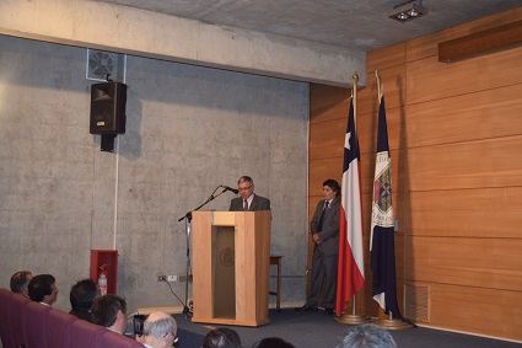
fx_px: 696
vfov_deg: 28.1
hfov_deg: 41.1
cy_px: 174
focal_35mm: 48
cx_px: 261
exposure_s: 1/60
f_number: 4.5
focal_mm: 32
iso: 1400
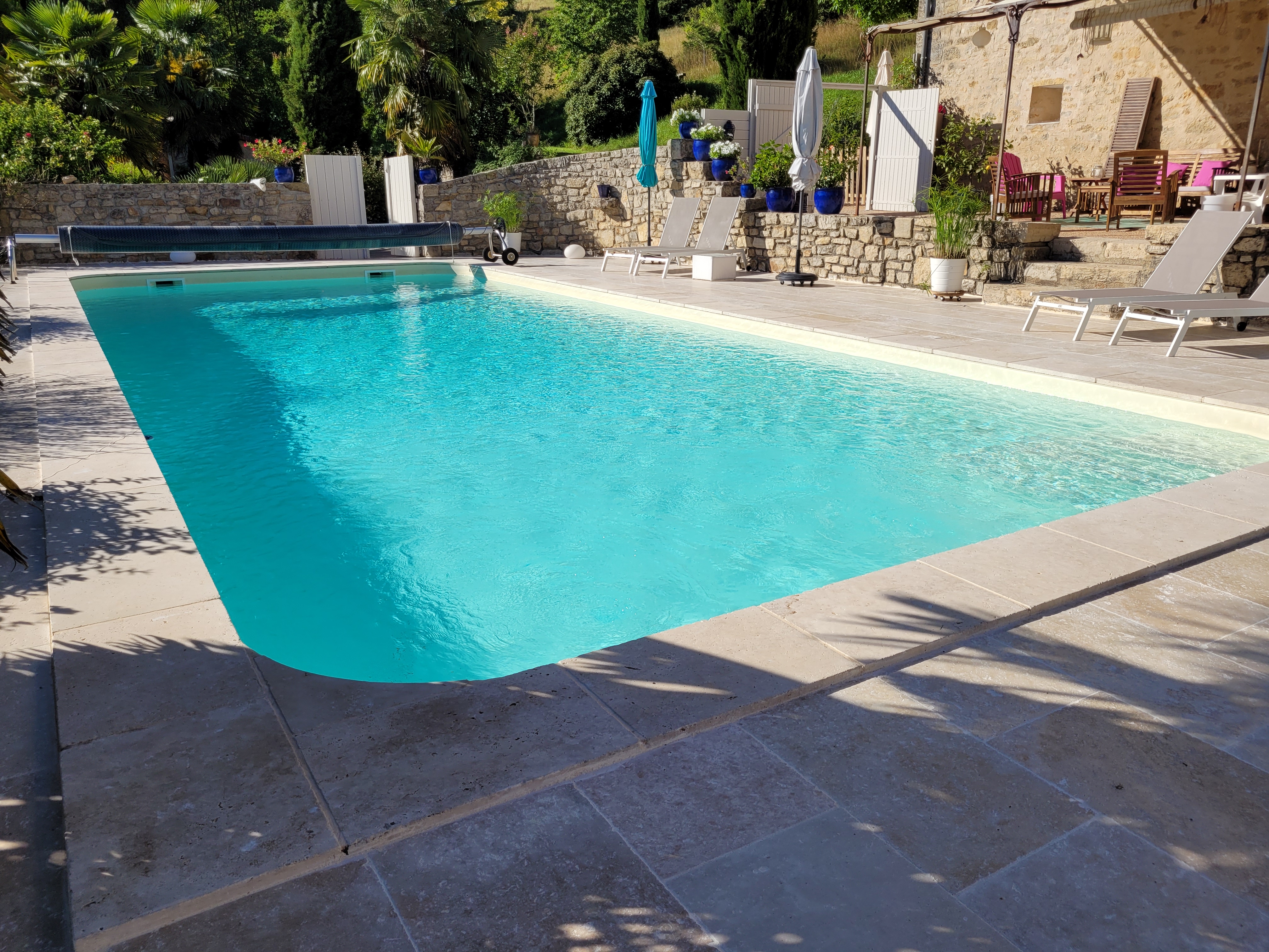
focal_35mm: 26
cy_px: 476
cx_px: 634
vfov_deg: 53.1
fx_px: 953
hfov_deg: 67.3
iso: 40
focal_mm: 5.4
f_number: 1.8
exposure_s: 1/2767
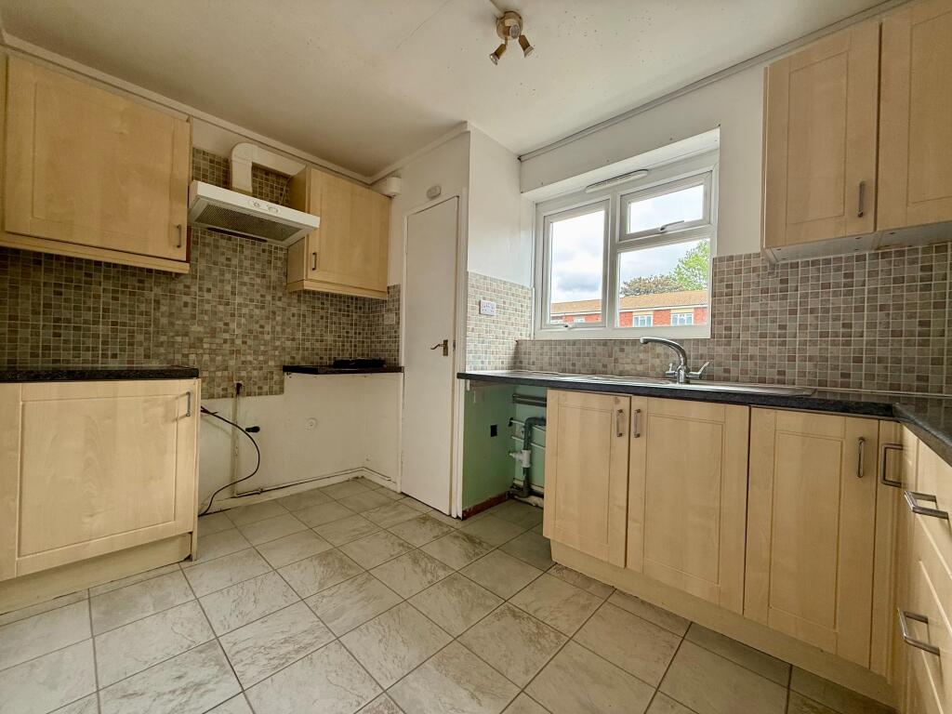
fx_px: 385
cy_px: 357
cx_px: 476
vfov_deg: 85.7
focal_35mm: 14
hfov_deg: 102.1
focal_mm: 2.22
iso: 80
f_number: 2.2
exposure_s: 1/99
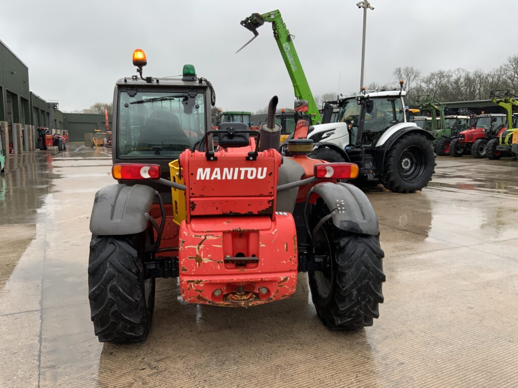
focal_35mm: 29
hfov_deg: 61.7
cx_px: 259
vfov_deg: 48.2
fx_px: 434
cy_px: 194
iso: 16
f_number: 1.8
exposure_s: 1/254
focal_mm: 3
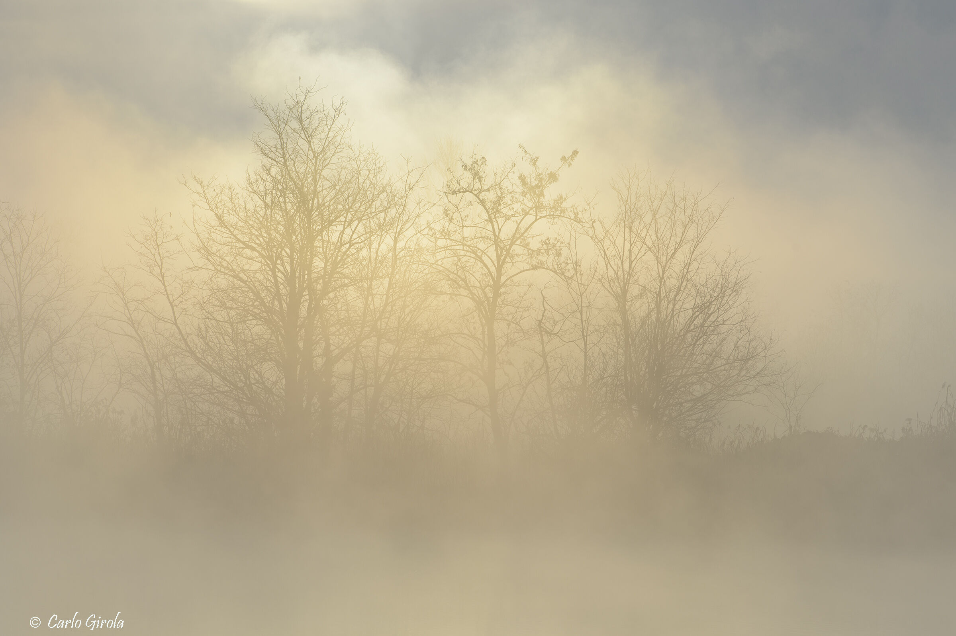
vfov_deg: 6.9
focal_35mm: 200
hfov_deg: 10.3
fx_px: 5308
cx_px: 478
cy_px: 318
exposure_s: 1/320
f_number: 8
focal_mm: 200
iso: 100
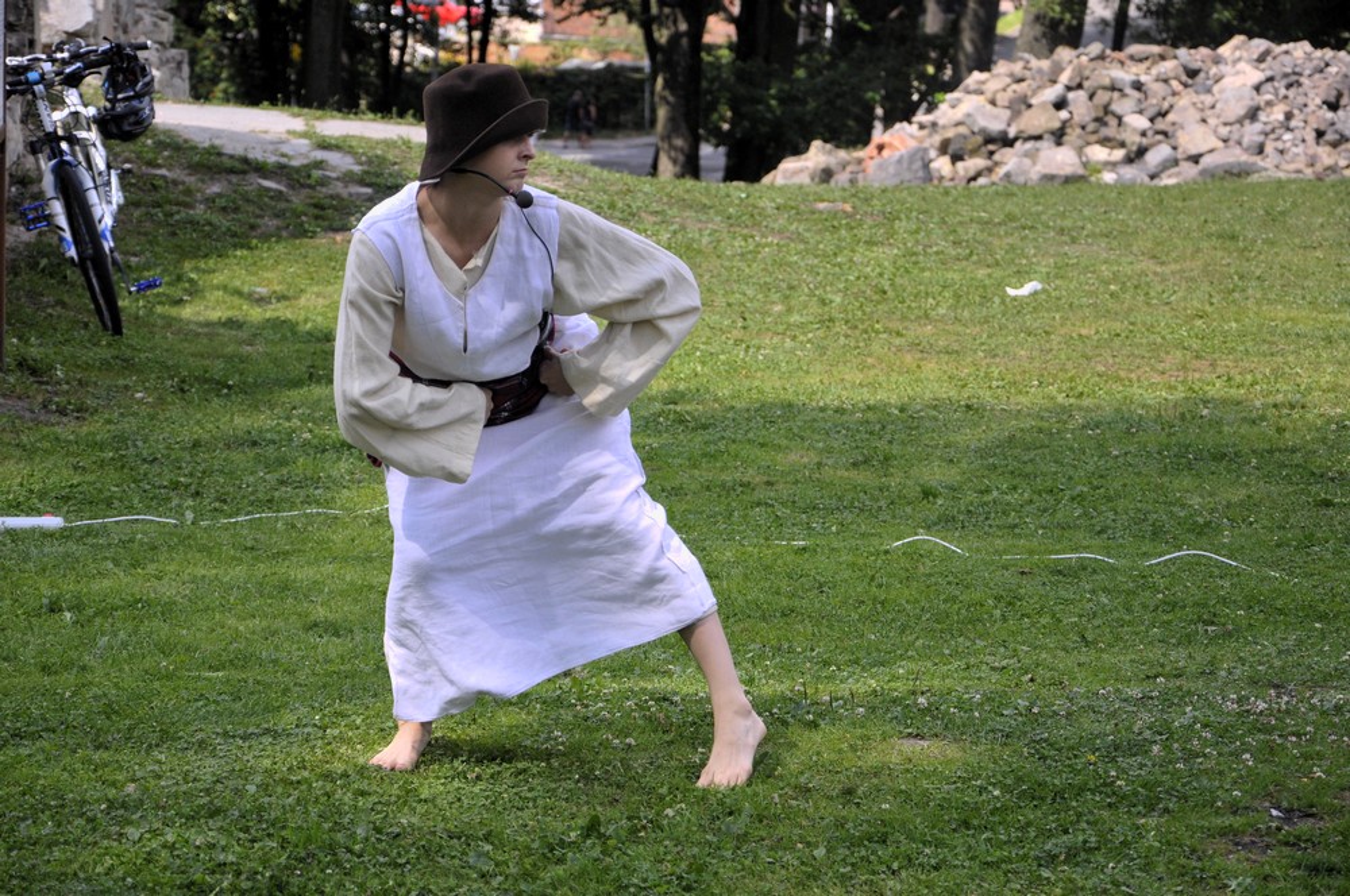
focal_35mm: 112
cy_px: 448
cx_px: 675
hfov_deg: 18.2
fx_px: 4213
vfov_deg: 12.1
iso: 500
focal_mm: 75
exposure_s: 1/640
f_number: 5.3
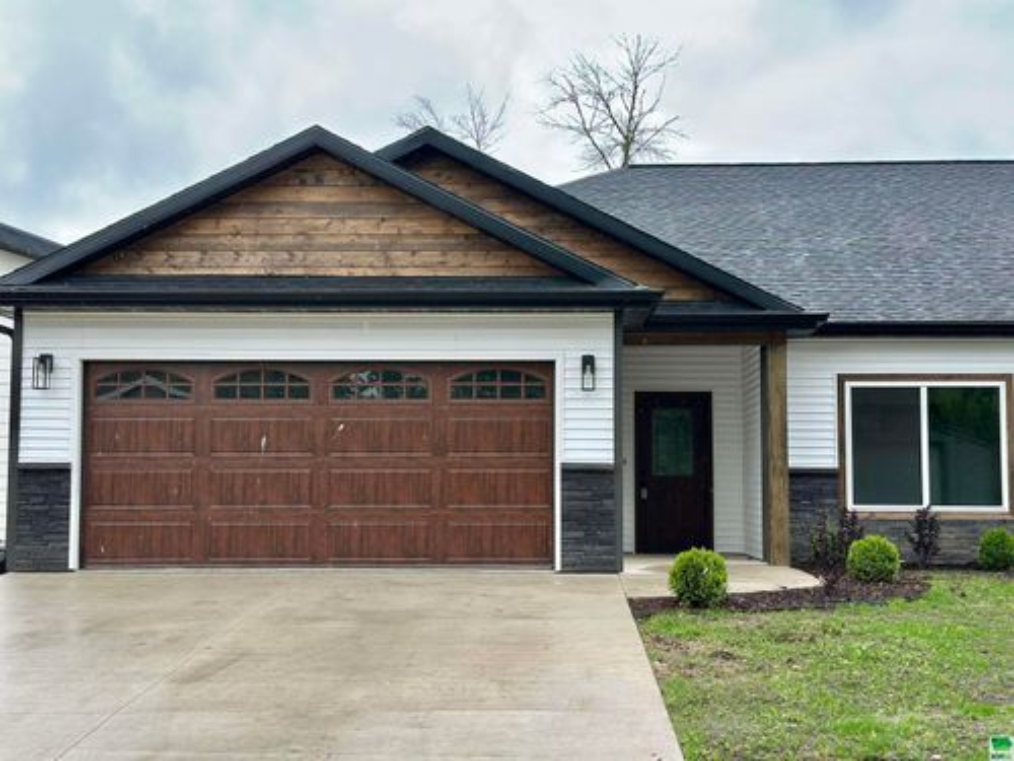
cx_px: 507
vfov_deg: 30.3
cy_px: 380
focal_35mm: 48
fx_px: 1406
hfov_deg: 39.7
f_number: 1.78
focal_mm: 6.86
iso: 80
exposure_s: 1/681
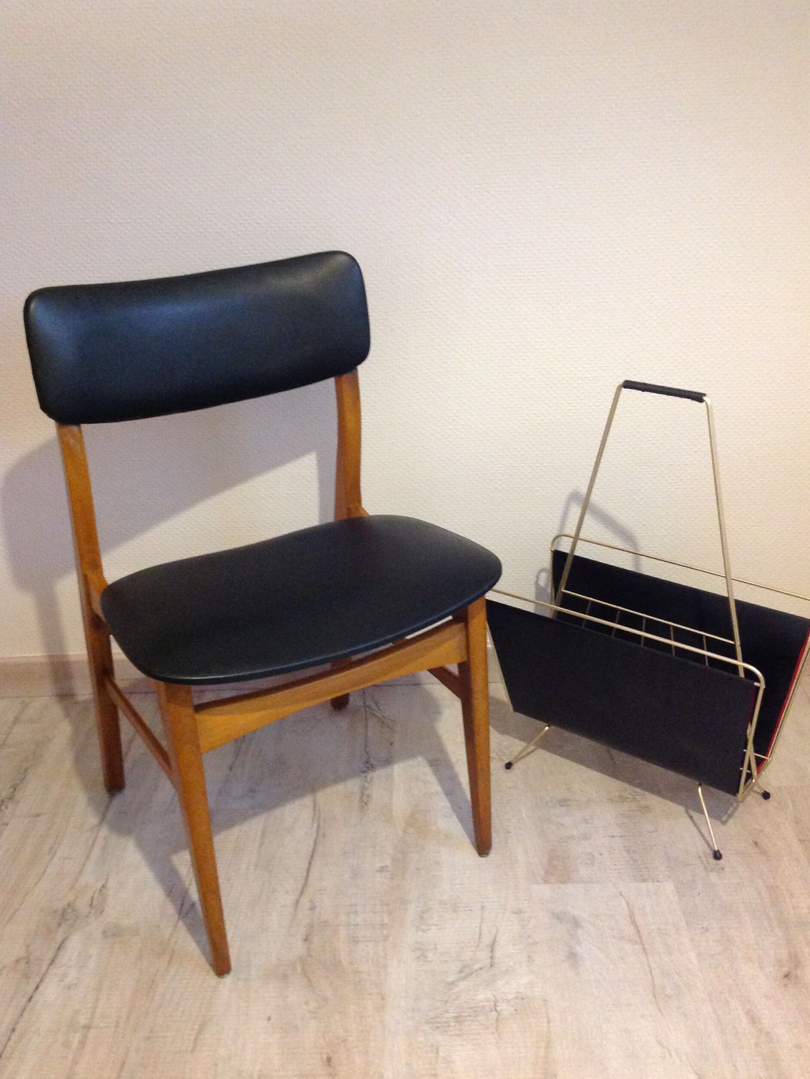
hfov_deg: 39.7
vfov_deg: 51.4
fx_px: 1123
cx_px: 413
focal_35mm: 36
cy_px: 551
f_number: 2.4
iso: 400
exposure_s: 1/15
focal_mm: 4.28
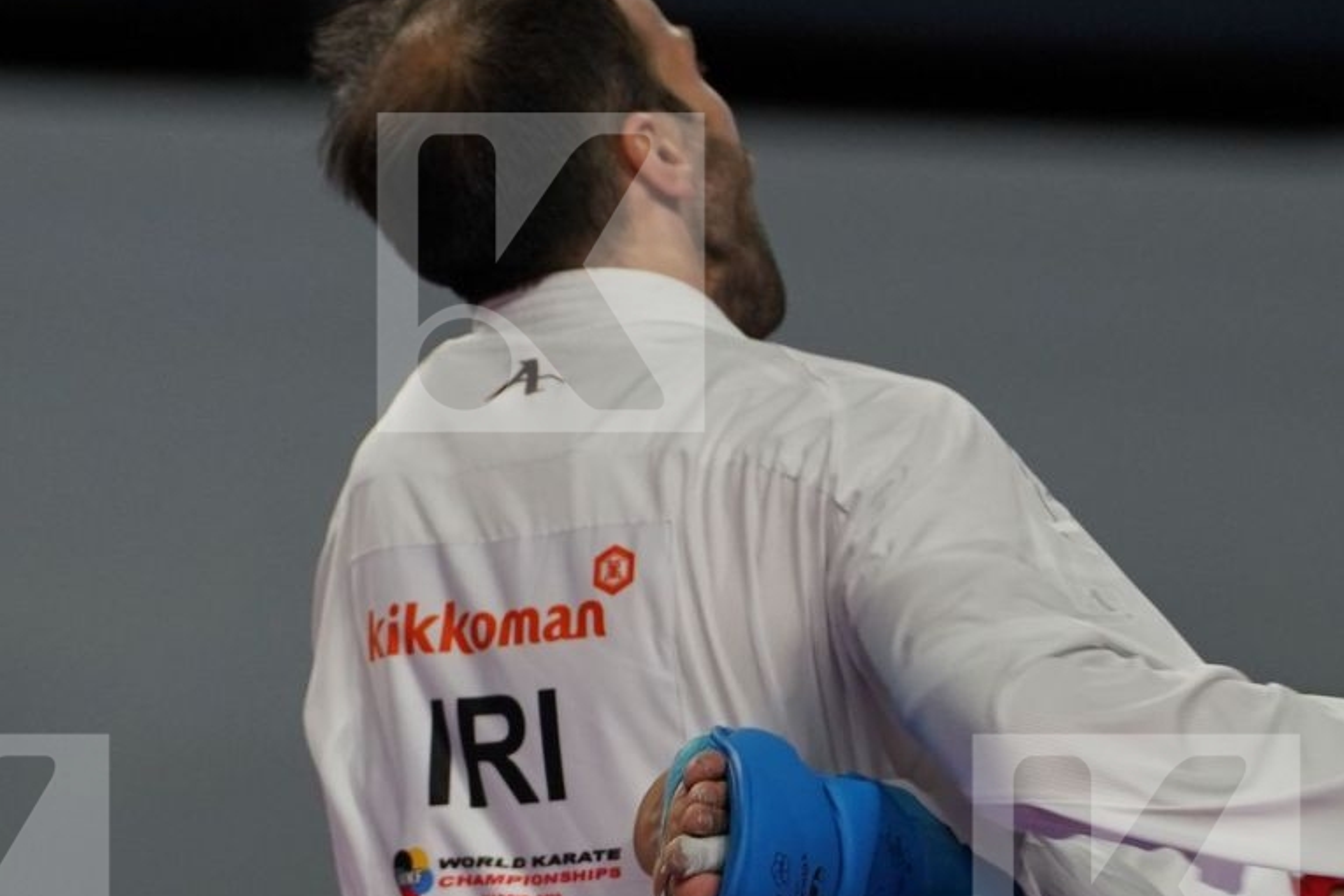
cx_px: 541
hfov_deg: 3.2
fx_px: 24227
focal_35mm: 649
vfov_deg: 2.1
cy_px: 894
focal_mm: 184
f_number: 2.8
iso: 800
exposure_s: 1/1000
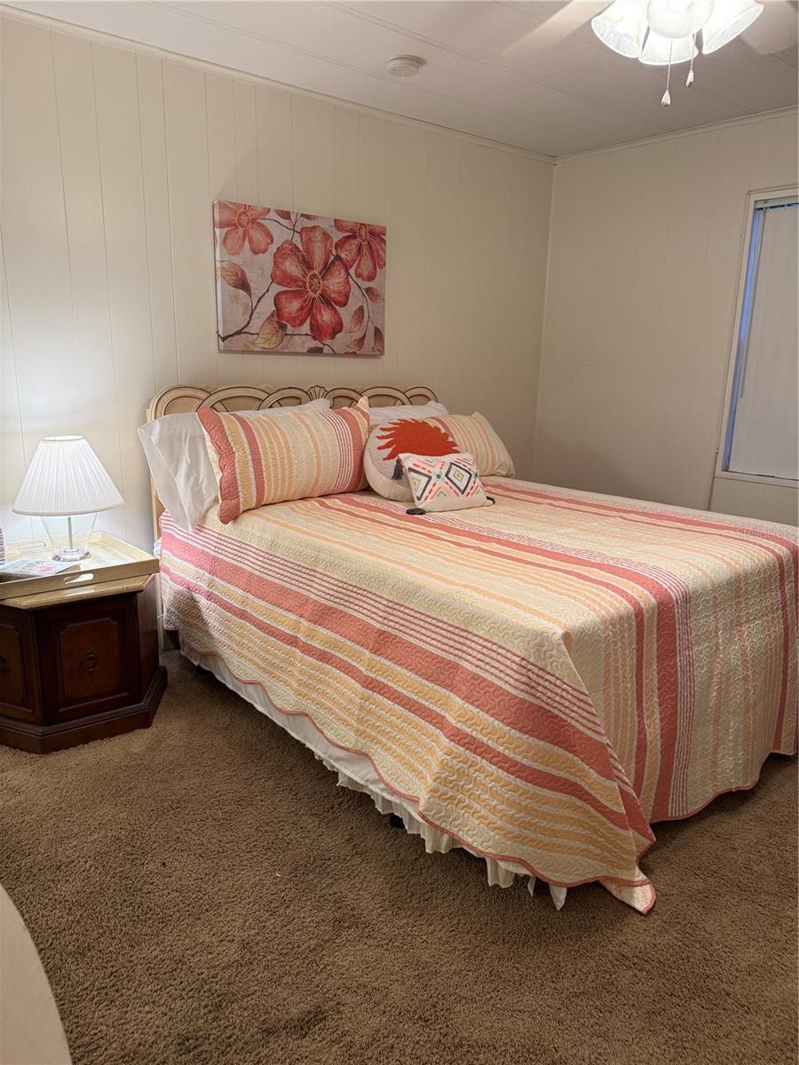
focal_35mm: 24
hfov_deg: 56.8
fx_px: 739
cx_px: 400
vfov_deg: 71.6
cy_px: 532
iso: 200
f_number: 1.78
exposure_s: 1/60
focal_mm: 6.76
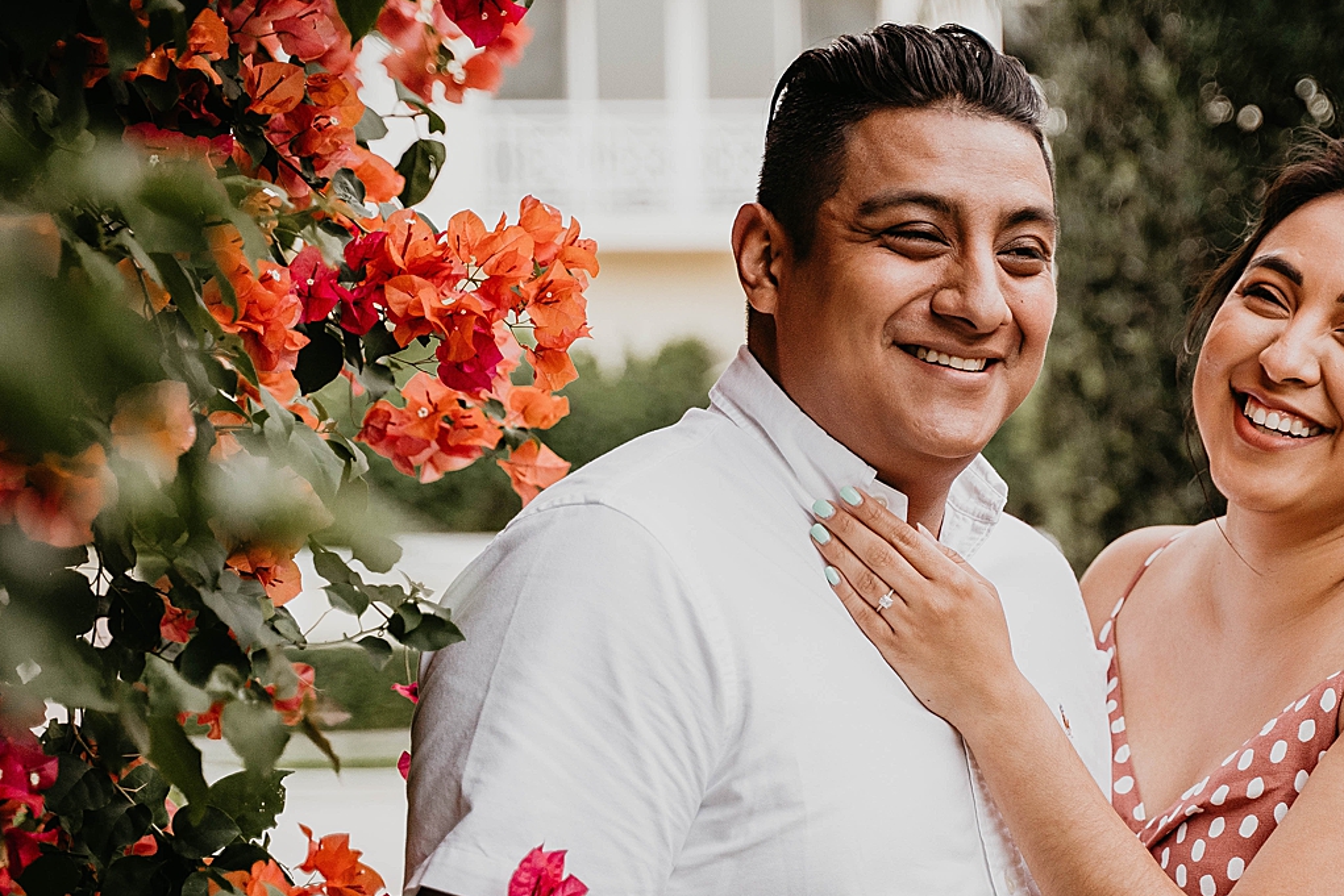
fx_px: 3510
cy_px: 623
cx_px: 1011
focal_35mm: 94
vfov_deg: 14.5
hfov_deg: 21.5
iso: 800
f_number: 2.8
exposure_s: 1/200
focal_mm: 60
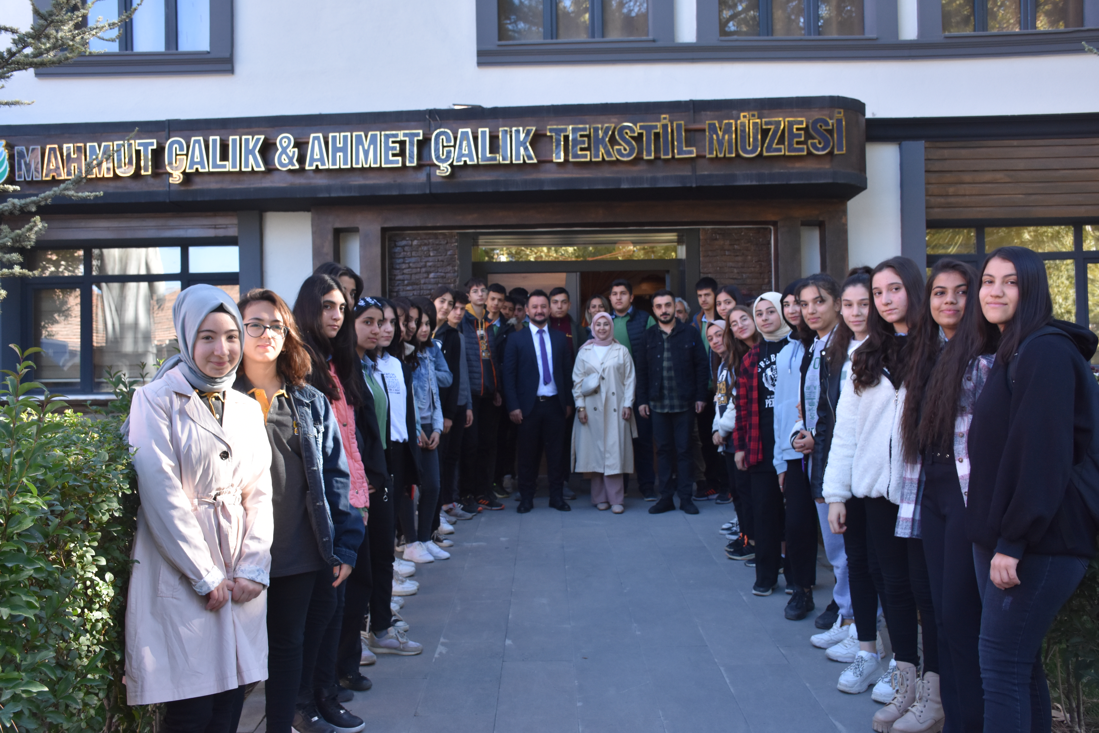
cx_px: 550
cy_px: 366
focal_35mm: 34
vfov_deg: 38.4
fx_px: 1053
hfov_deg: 55.1
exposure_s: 1/200
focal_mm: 23
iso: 800
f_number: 7.1
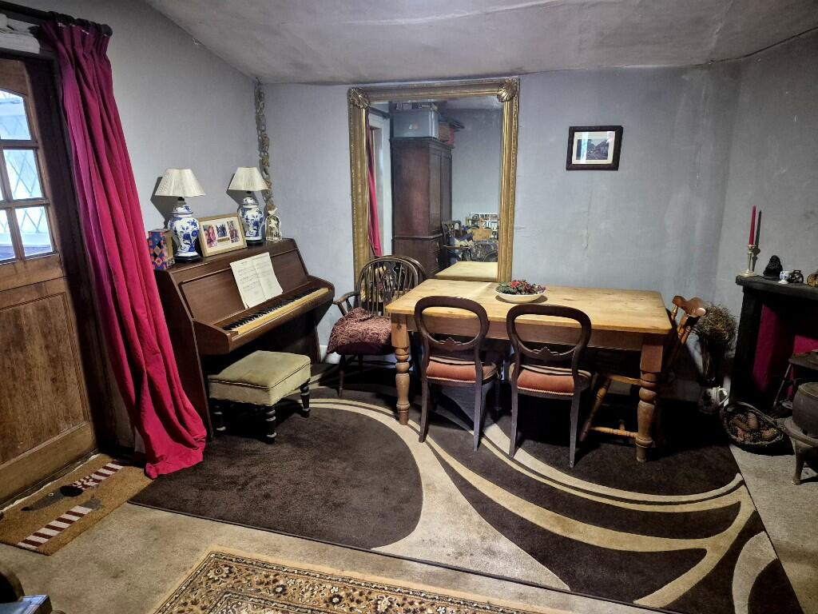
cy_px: 307
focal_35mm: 23
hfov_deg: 73.9
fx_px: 544
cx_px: 409
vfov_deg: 58.9
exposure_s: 1/50
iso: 1600
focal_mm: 5.4
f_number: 1.8
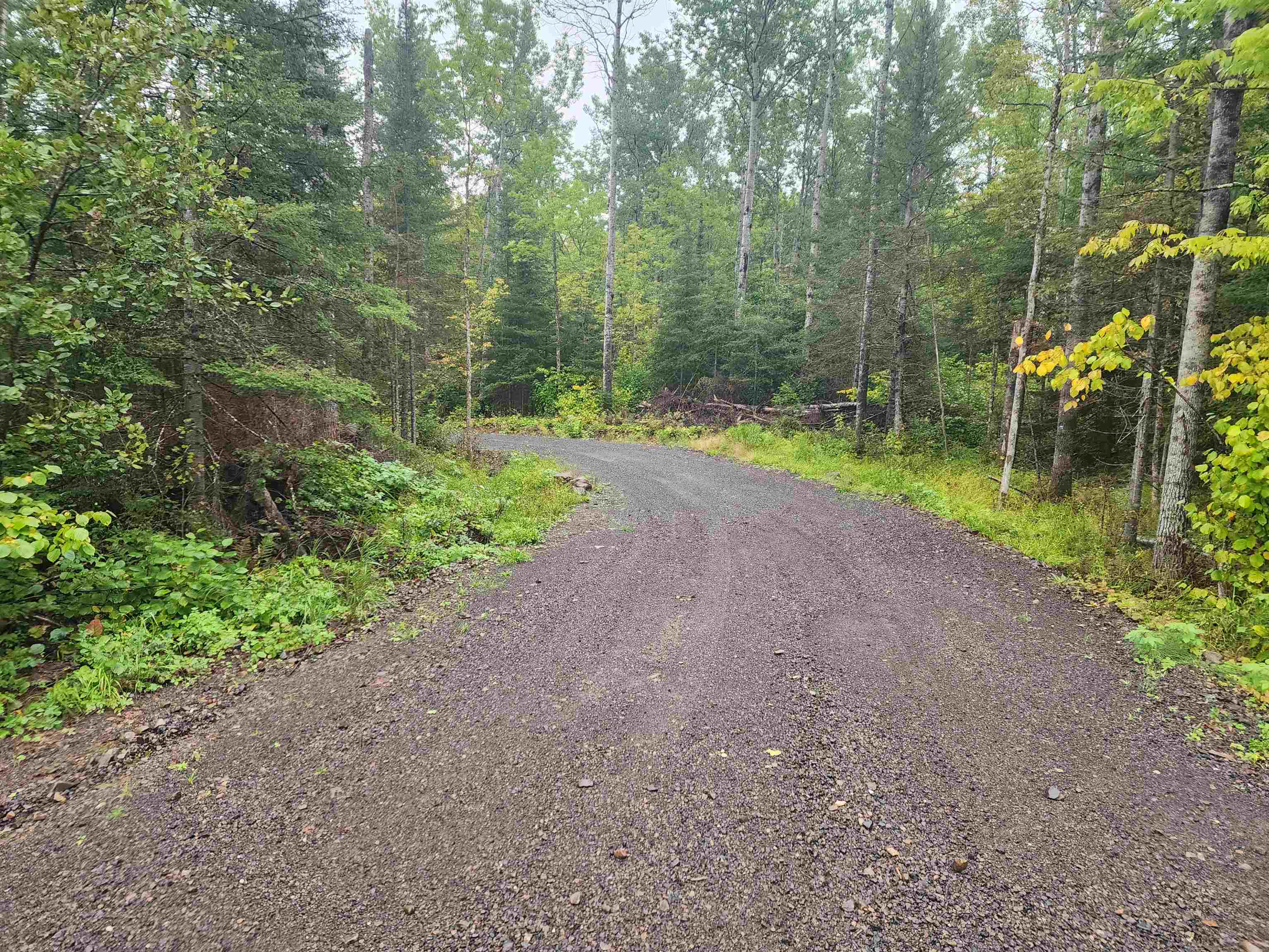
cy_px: 476
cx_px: 634
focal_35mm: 23
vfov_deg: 58.9
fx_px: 843
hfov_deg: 73.9
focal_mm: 6.4
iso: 160
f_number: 1.8
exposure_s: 1/180
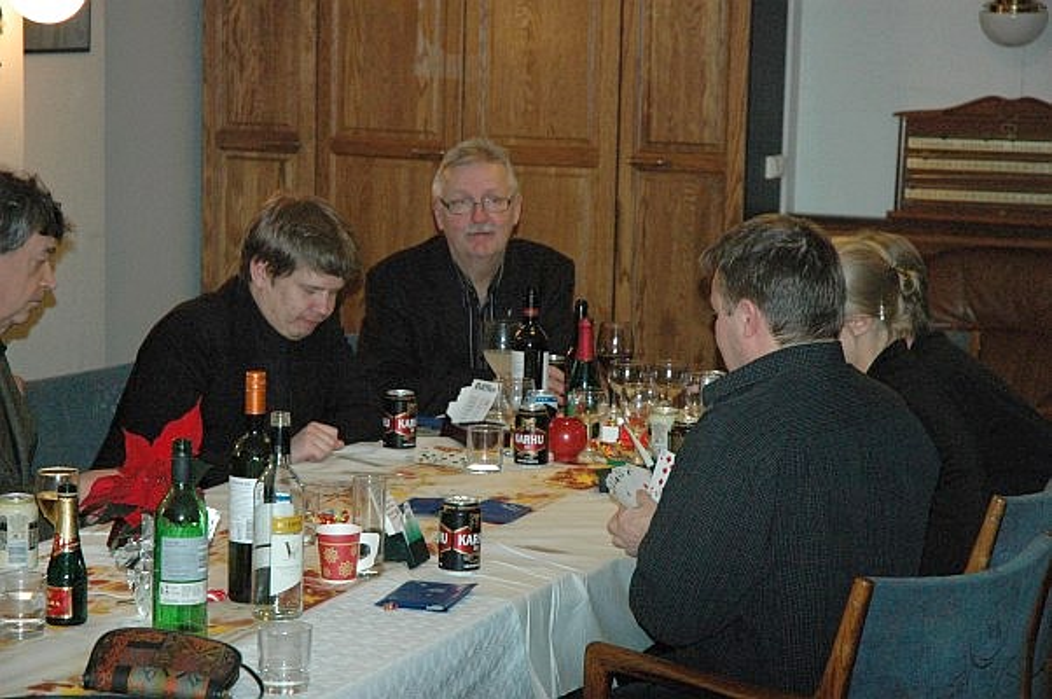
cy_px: 350
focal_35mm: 105
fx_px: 3065
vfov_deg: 13.0
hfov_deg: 19.5
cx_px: 526
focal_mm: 70
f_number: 5
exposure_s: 1/60
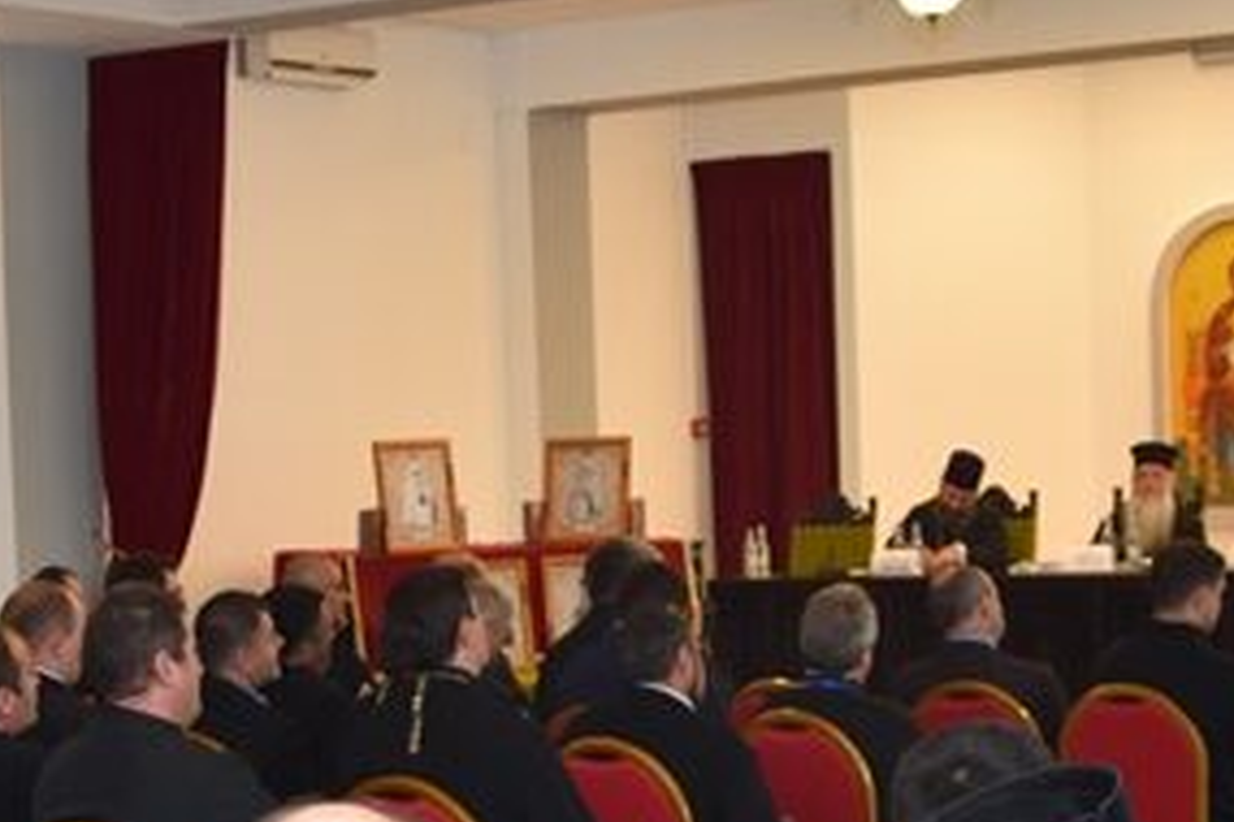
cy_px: 777
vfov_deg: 13.9
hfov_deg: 21.0
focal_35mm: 97
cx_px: 424
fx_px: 3325
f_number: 4
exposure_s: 1/60
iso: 450
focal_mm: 18
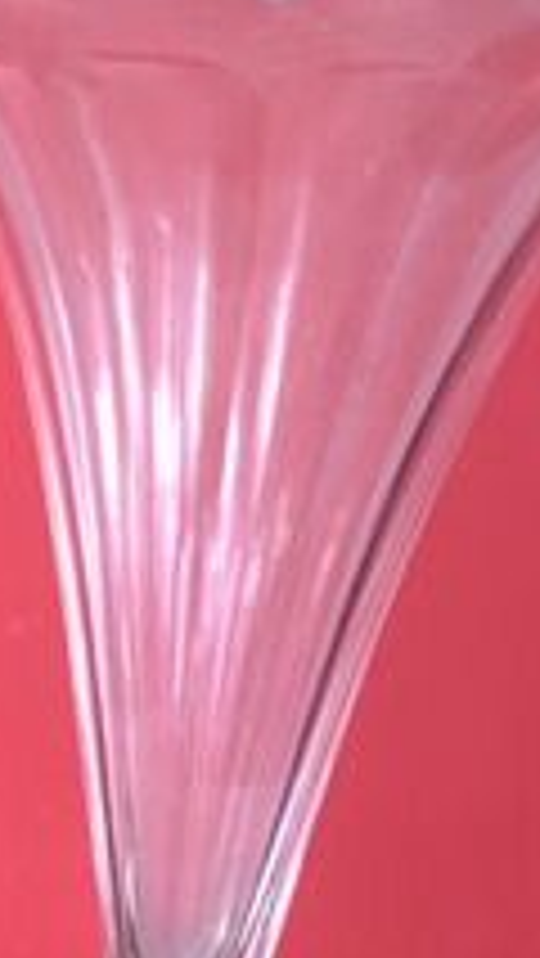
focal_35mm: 95
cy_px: 751
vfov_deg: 22.2
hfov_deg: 11.9
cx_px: -392
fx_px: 2415
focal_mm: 4.15
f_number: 2.2
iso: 160
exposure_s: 1/33
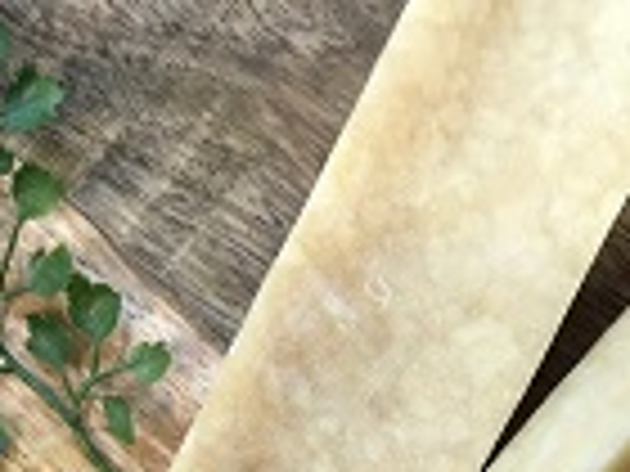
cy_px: 389
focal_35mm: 81
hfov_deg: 24.0
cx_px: 423
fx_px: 1474
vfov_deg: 18.0
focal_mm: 3.99
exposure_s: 1/50
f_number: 1.8
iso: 25
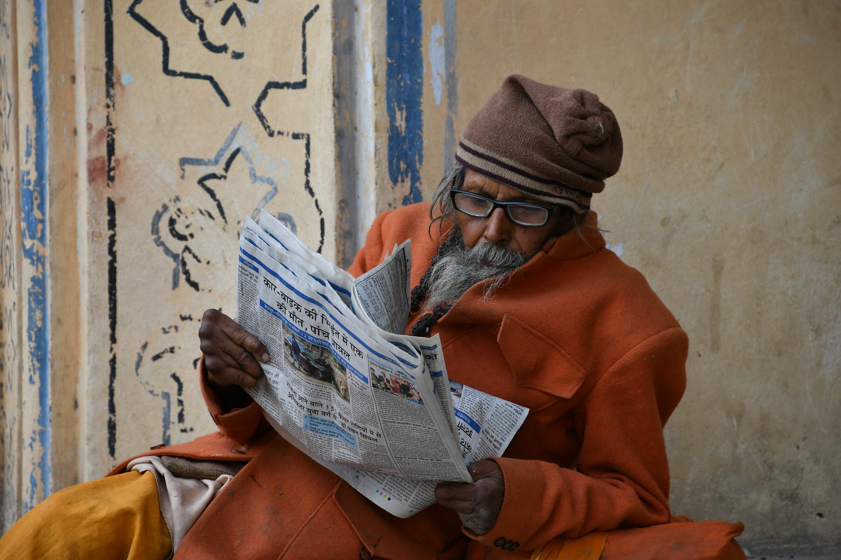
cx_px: 420
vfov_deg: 6.3
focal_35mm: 217
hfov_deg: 9.5
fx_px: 5069
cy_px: 280
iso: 200
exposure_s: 1/160
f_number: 6
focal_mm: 145
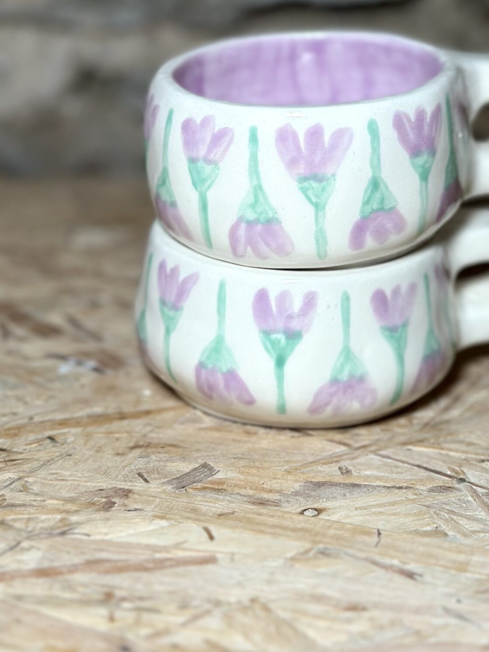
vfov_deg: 23.6
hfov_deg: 17.9
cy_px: 174
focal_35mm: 82
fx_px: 1545
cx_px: 356
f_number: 1.78
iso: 80
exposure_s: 1/121
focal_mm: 6.86
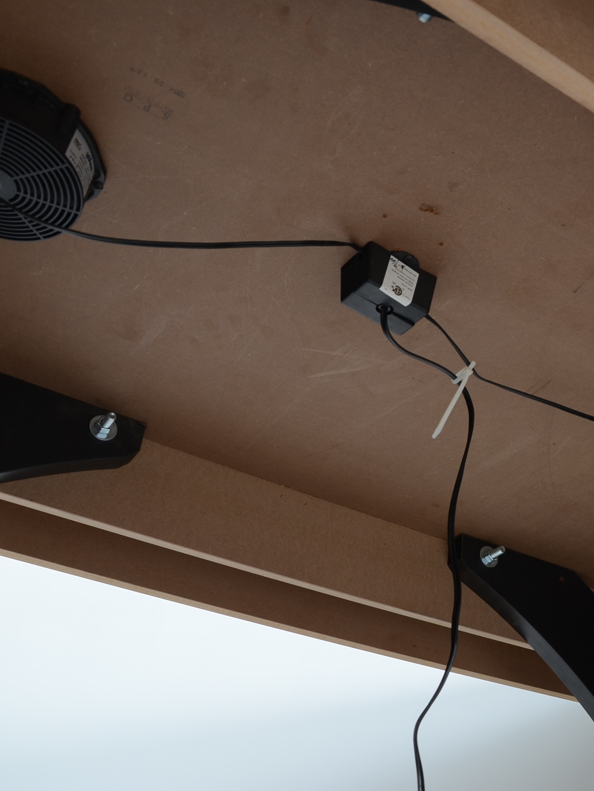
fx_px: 915
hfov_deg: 34.3
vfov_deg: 46.8
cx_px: 516
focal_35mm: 40
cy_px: 401
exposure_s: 1/160
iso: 200
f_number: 5.6
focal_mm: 18
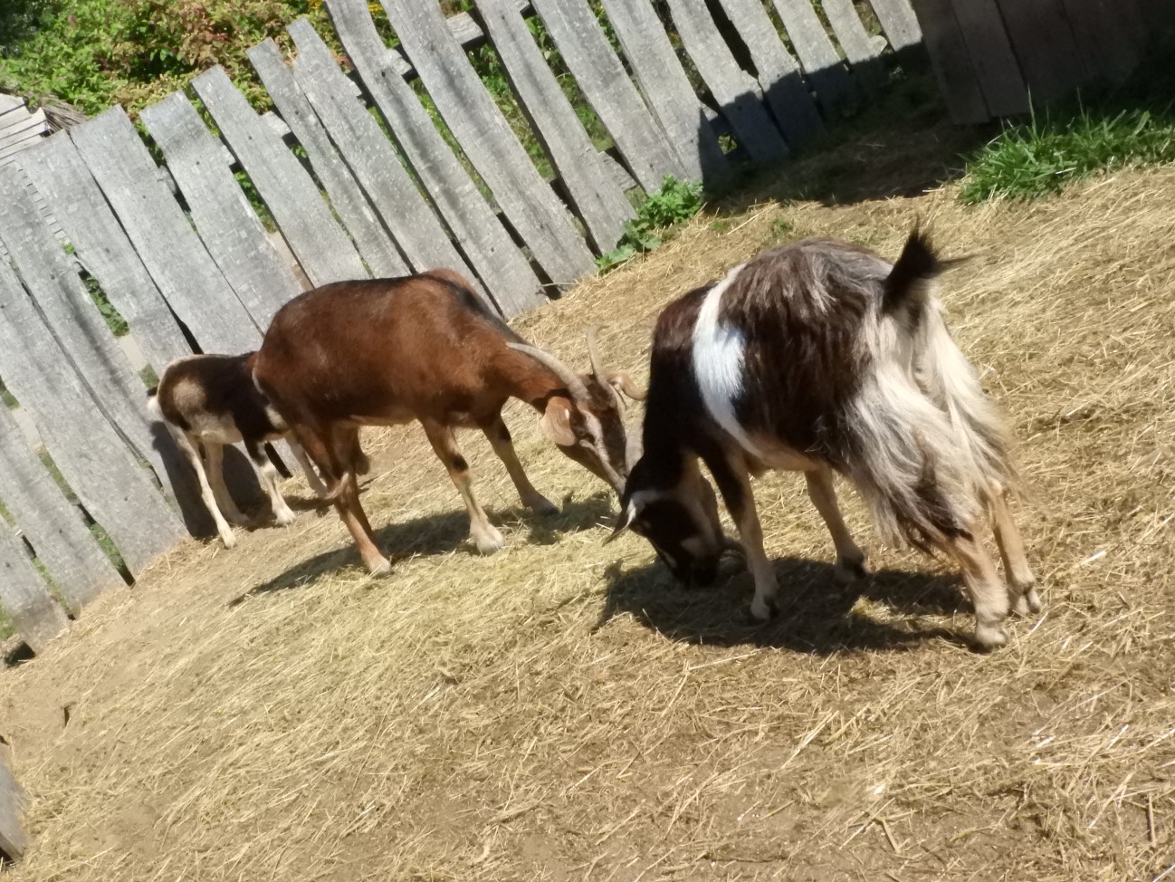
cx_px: 549
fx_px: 2071
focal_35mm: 61
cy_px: 454
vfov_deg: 24.0
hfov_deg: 31.7
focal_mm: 9.9
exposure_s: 1/3200
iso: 1600
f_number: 8
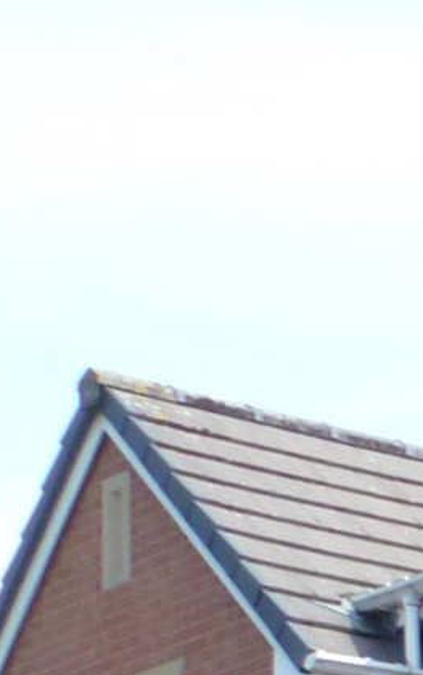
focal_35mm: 217
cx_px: 1653
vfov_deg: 8.9
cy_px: 1519
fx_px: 3997
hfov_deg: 5.4
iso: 100
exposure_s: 1/250
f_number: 4
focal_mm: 5
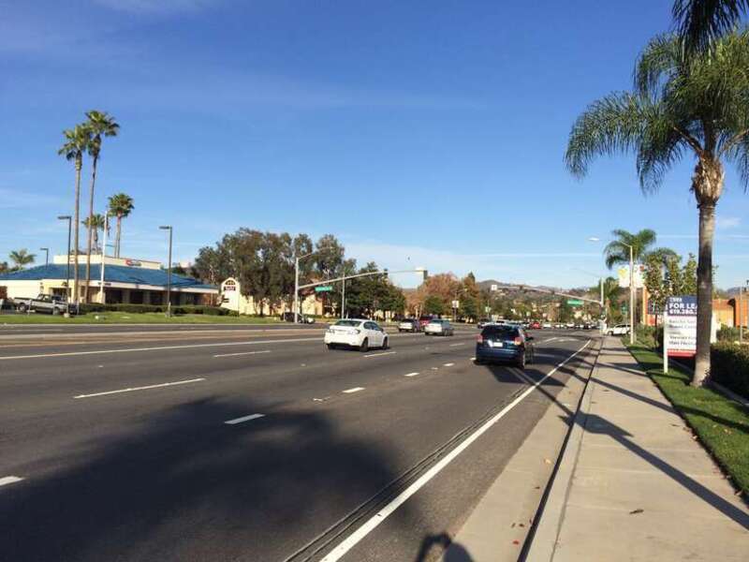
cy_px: 281
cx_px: 374
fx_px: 627
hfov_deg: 61.7
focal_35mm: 29
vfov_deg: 48.2
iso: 32
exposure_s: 1/2564
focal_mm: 4.15
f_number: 2.2
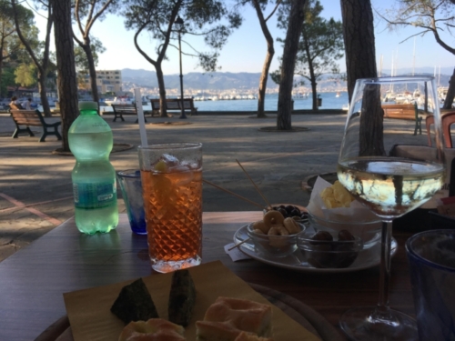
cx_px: 228
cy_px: 170
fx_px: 381
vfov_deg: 48.2
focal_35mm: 29
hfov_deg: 61.7
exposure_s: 1/455
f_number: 2.2
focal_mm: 4.15
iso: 25
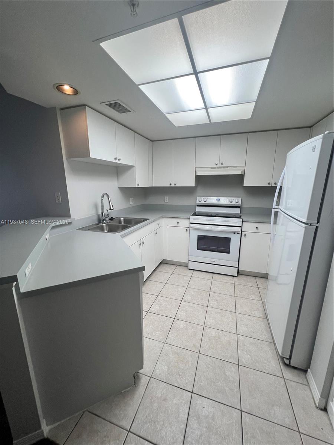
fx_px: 167
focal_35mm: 13
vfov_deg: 106.2
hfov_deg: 89.9
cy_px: 222
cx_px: 167
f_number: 1.8
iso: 125
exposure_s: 1/120
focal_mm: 1.57
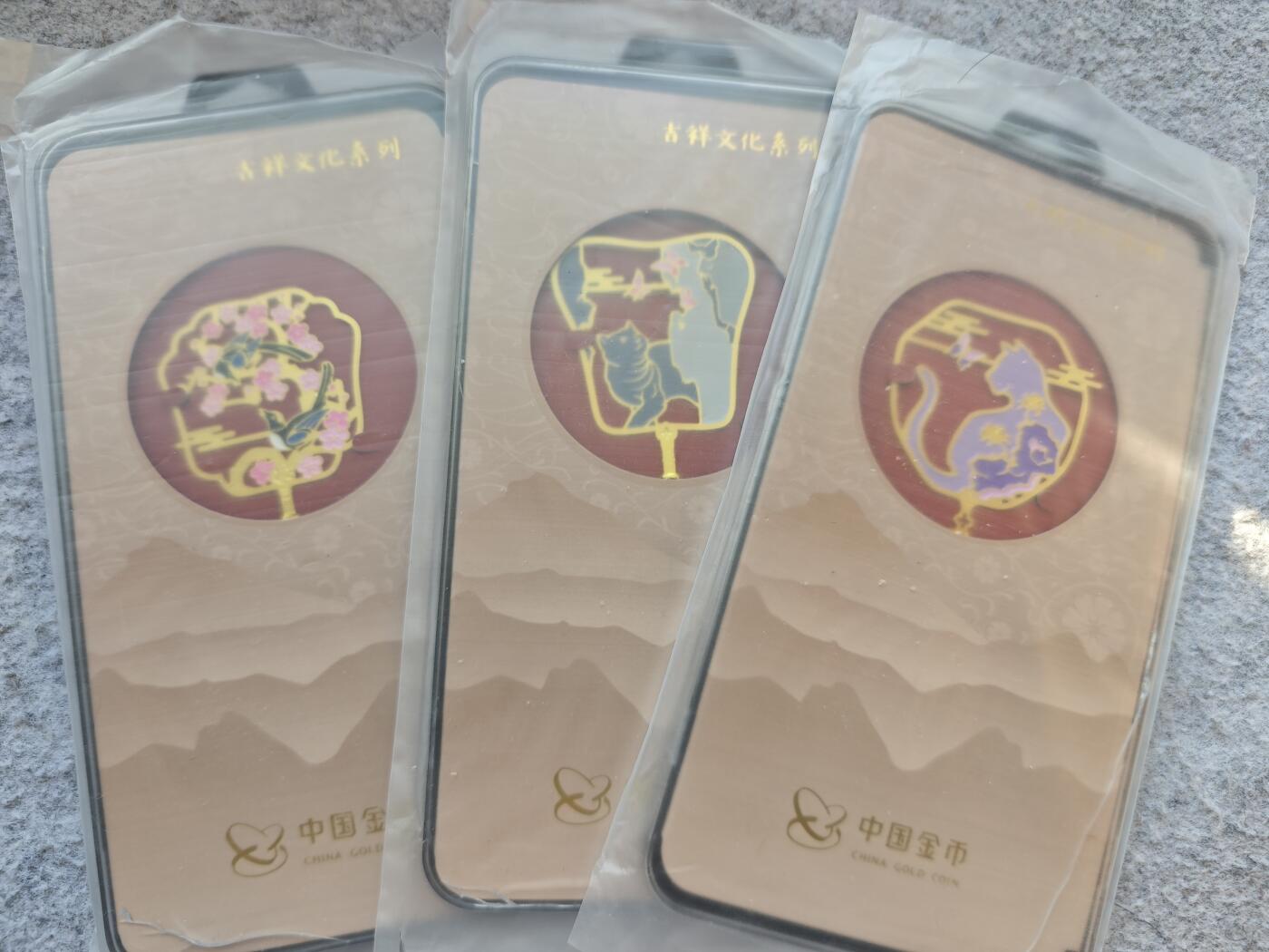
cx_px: 634
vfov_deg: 58.9
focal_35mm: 23
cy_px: 476
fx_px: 843
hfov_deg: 73.9
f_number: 1.6
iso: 50
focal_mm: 6.55
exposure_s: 1/115
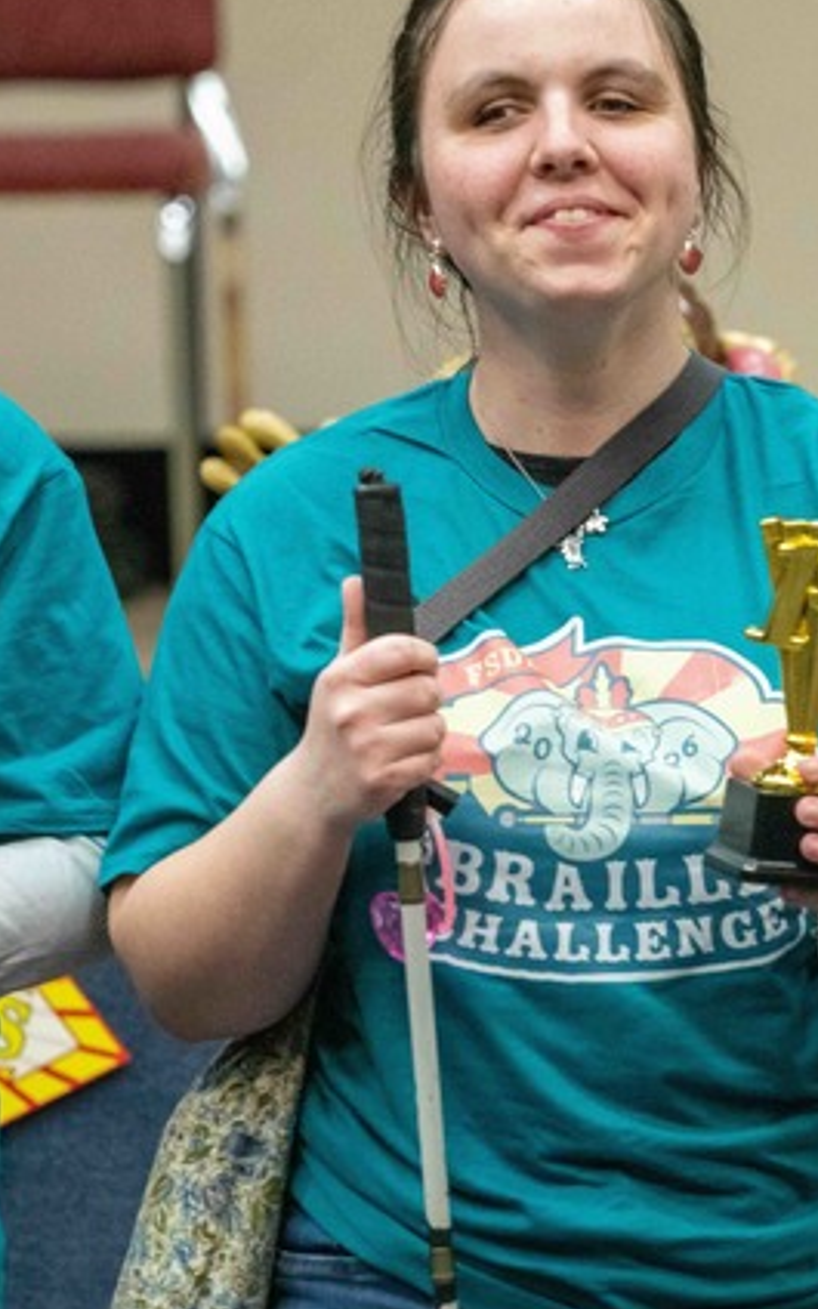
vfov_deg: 4.3
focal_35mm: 492
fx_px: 17549
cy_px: 662
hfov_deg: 2.7
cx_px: 583
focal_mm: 200
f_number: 5
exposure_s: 1/200
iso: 8000
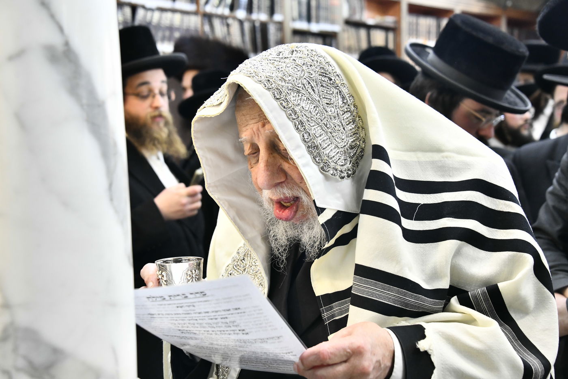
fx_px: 883
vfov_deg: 24.2
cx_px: 284
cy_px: 190
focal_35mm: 56
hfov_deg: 35.6
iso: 1600
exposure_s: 1/125
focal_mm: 56
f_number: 5.6
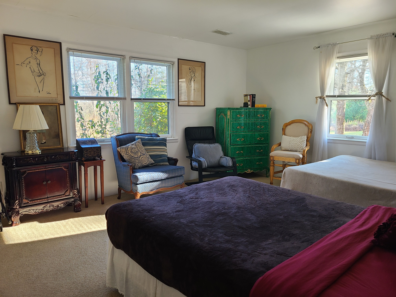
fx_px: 297
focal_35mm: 26
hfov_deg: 67.3
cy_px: 148
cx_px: 198
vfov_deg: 53.1
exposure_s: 1/60
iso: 80
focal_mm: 5.4
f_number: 1.8
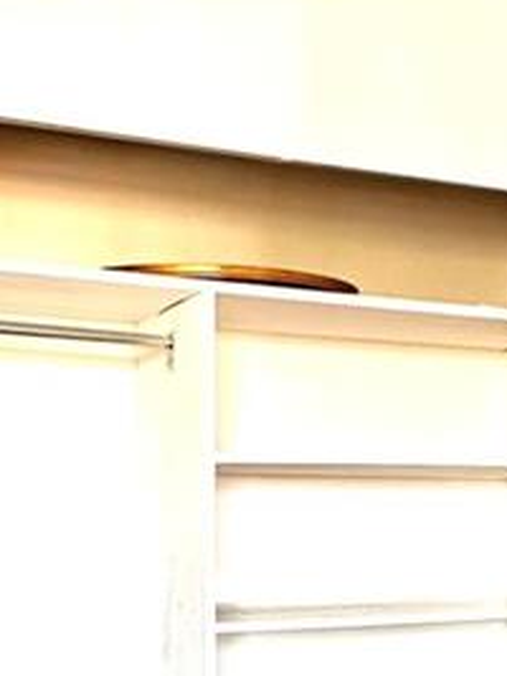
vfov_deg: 27.9
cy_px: 754
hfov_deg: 23.2
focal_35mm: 63
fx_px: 1231
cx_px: 327
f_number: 2.2
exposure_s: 1/60
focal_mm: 2.22
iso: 200
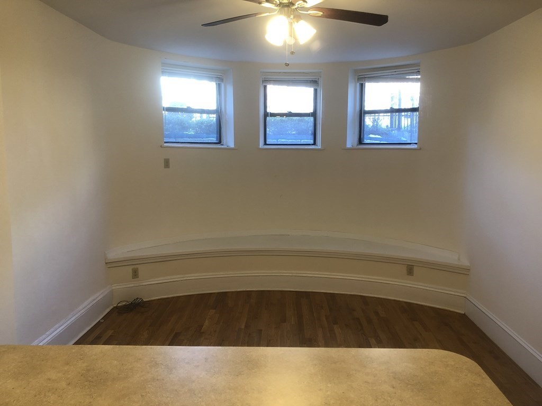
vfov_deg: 49.7
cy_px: 203
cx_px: 271
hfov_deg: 63.4
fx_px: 438
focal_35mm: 28
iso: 40
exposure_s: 1/24
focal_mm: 3.99
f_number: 1.8
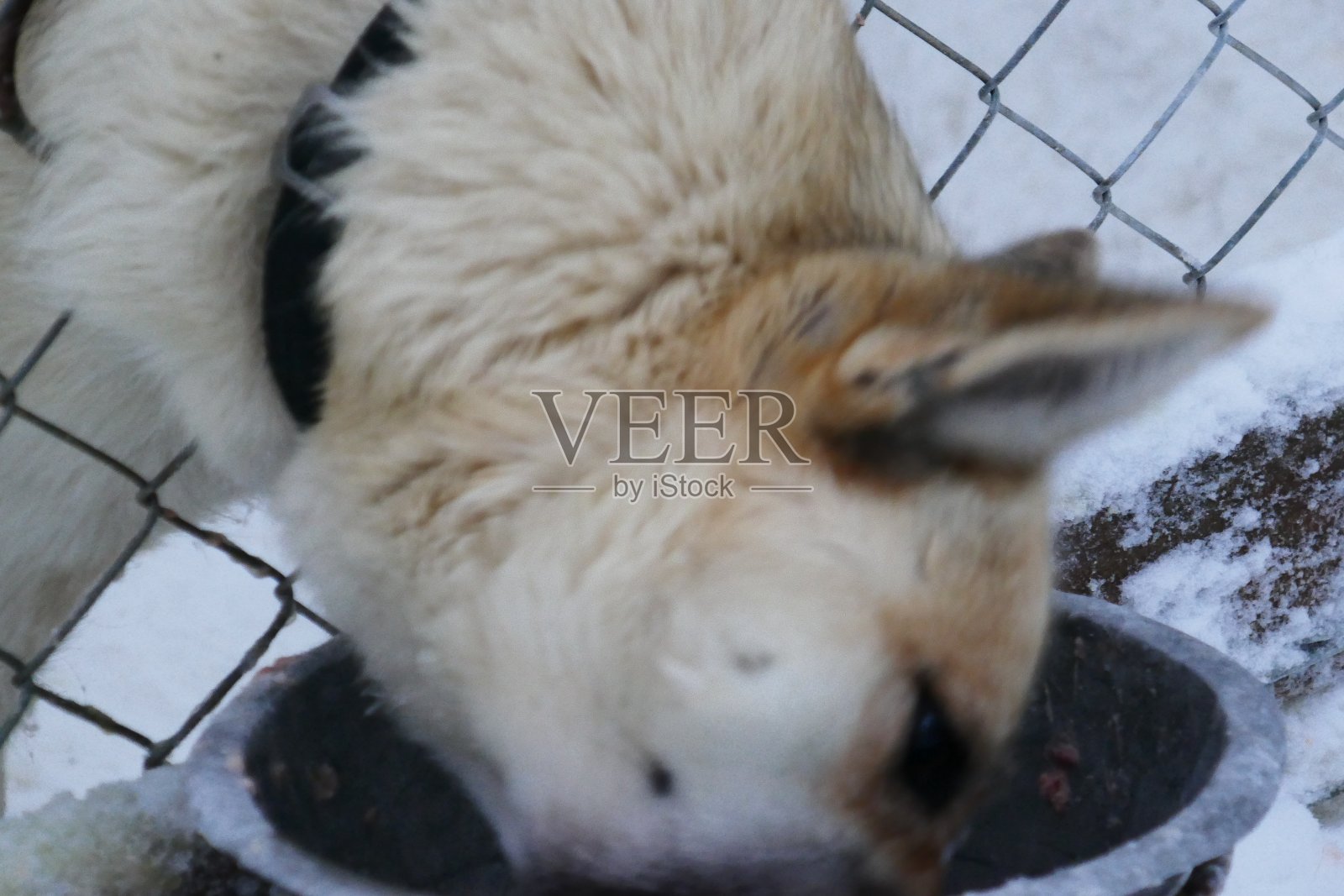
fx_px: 7728
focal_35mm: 207
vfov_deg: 6.6
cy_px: 448
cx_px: 672
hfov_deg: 9.9
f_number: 5.9
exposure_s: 1/50
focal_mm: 75.5
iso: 1600
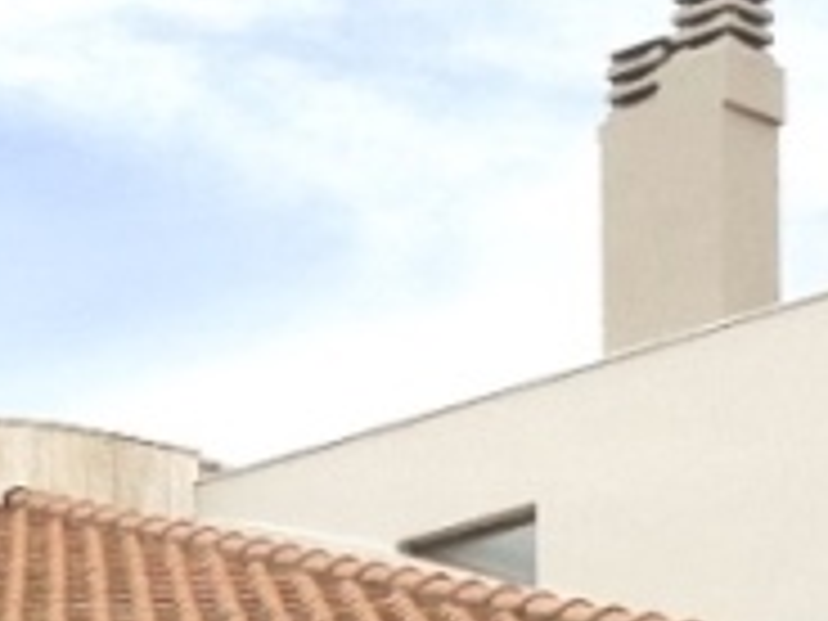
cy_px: 1539
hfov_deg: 8.3
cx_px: -18
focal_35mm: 238
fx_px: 5693
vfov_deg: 6.0
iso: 64
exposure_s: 1/336
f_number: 2.4
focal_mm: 4.28
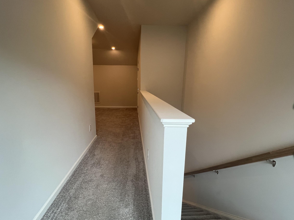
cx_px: 140
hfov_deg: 94.4
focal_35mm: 16
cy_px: 113
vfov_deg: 78.1
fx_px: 136
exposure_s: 1/120
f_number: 1.8
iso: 125
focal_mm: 1.57
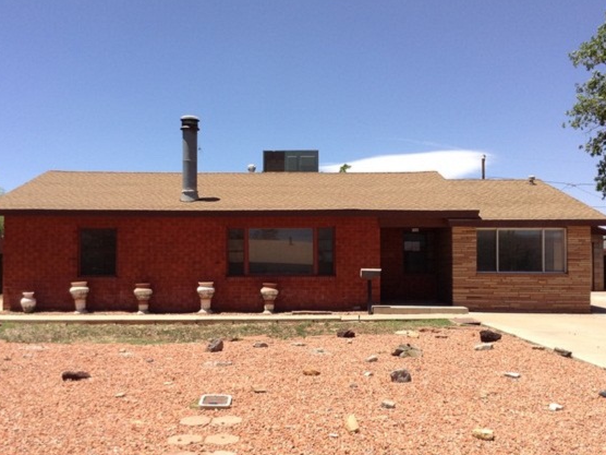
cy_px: 249
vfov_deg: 37.7
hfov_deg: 48.9
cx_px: 284
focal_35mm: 38
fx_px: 665
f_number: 2.4
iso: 32
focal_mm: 3.3
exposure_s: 1/1136
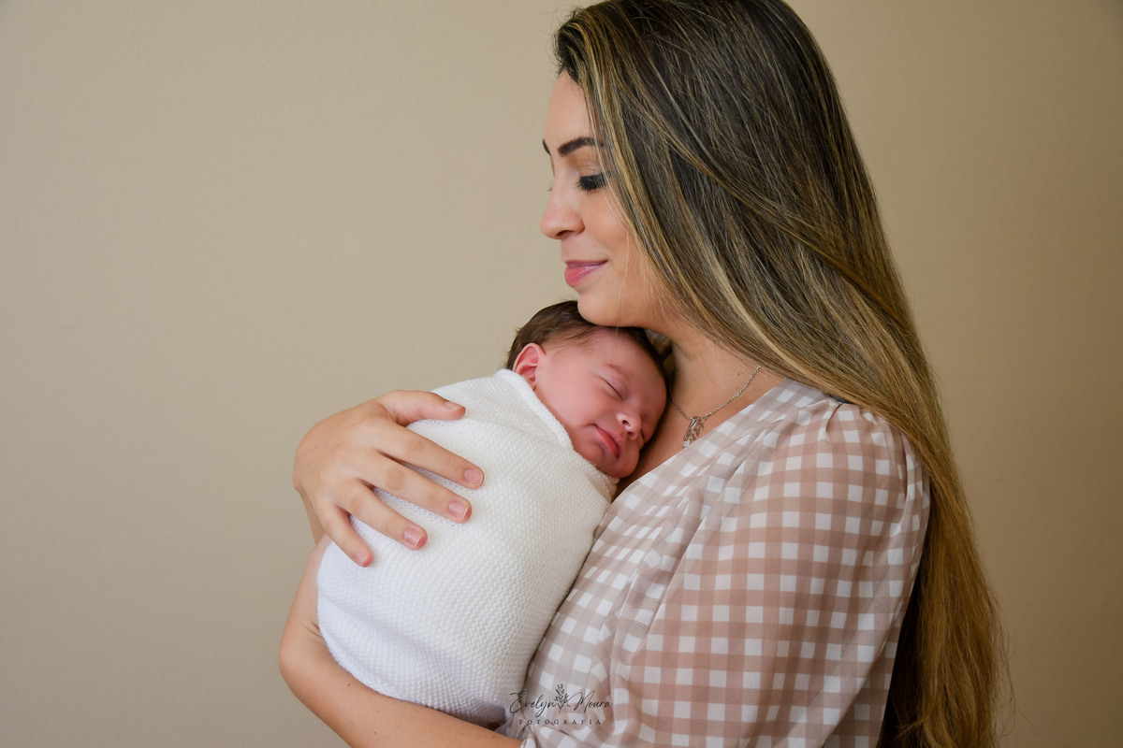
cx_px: 562
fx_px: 1404
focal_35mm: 45
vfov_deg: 29.9
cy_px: 374
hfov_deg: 43.6
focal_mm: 30
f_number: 4
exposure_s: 1/200
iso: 500
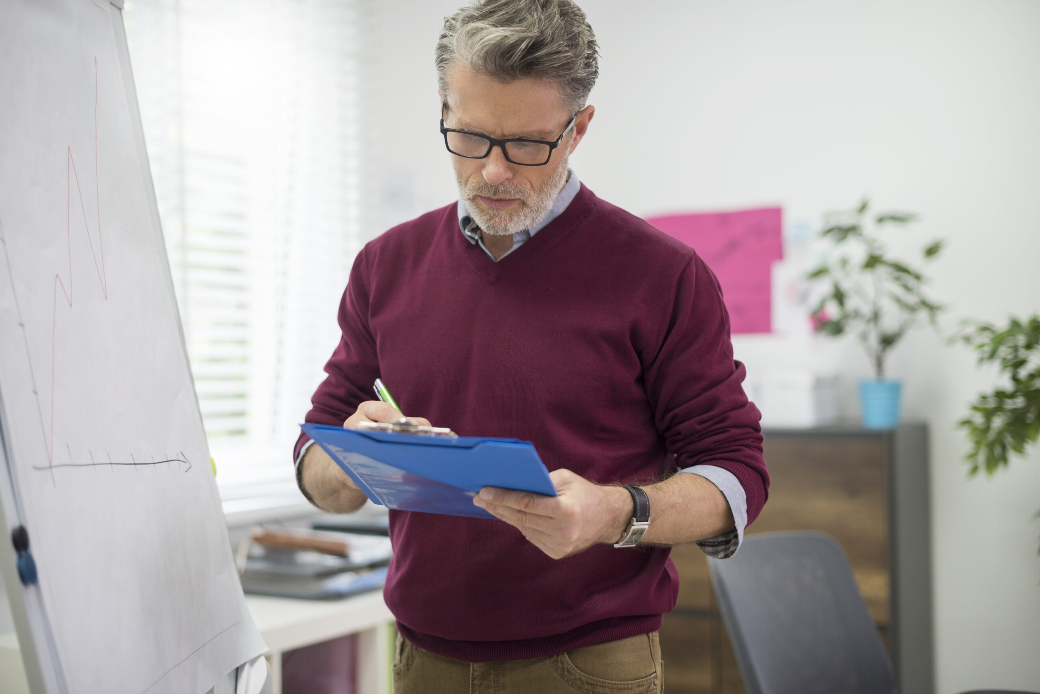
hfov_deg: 39.6
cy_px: 347
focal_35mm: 50
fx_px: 1445
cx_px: 520
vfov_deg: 27.0
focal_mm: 50
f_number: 2
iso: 160
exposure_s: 1/125
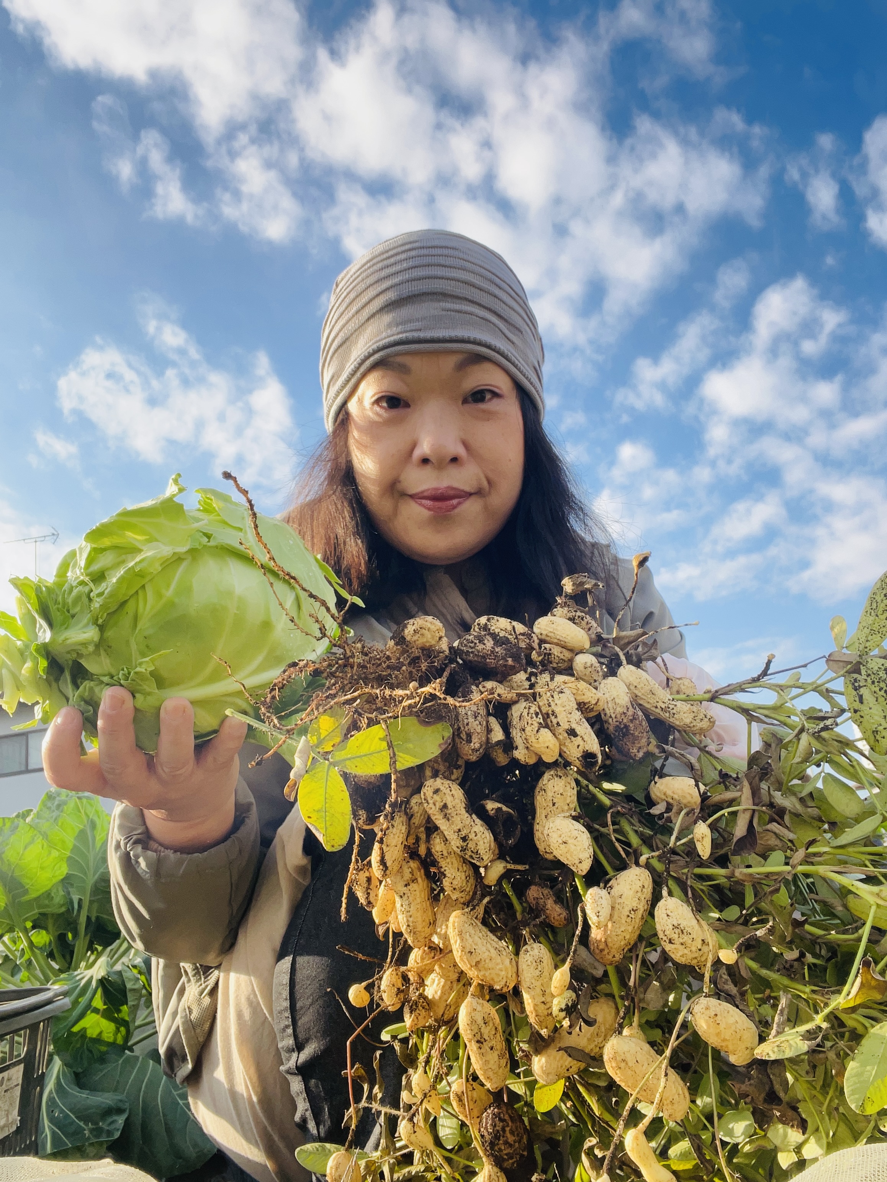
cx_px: 444
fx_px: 1025
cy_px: 591
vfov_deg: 60.0
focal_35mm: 30
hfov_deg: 46.8
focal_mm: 2.71
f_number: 2.2
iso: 25
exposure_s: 1/338
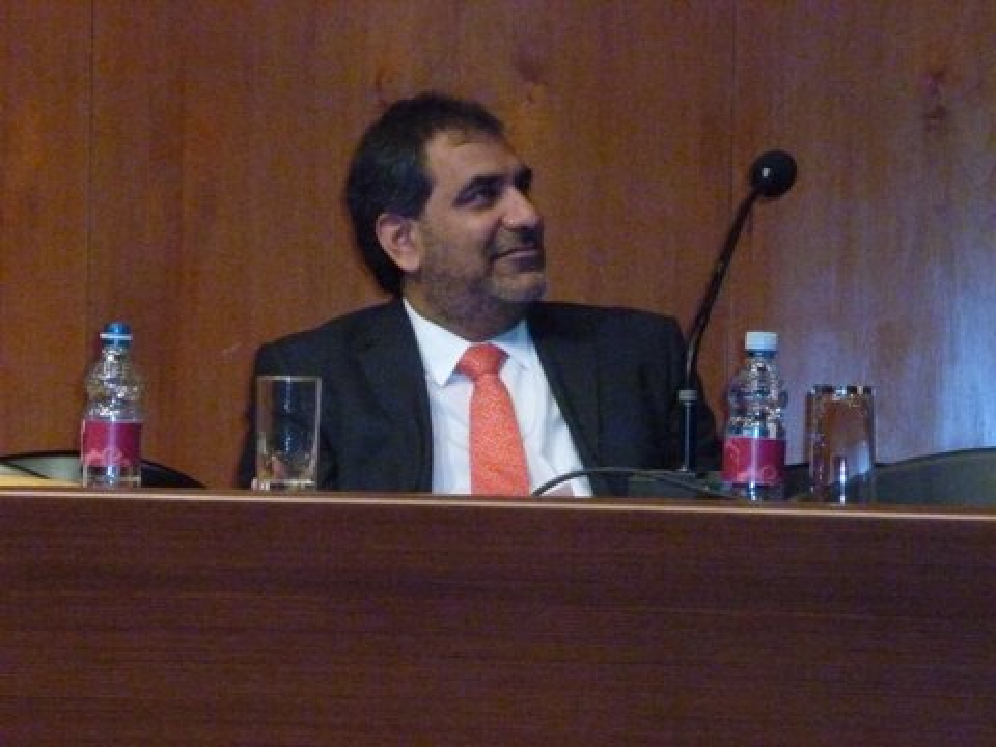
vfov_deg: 6.6
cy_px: 374
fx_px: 6445
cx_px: 498
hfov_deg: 8.8
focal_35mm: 224
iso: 1600
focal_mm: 40
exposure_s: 1/60
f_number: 5.9
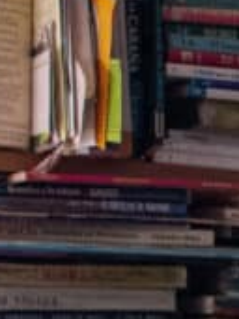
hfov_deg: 7.2
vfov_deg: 9.8
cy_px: 497
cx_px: 545
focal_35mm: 196
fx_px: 1807
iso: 2500
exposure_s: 1/160
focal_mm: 23
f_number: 4
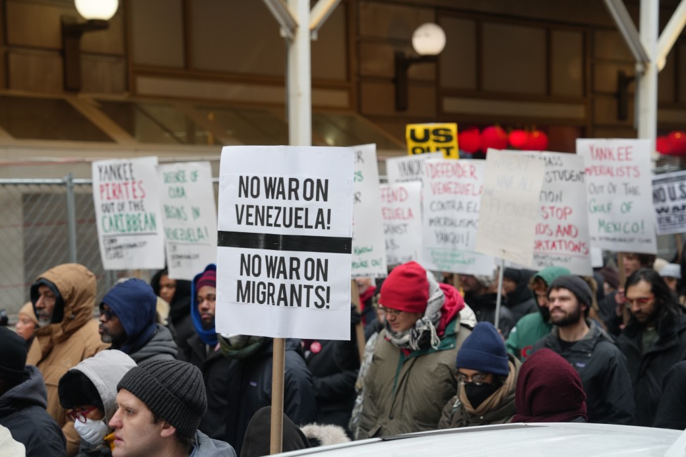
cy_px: 228
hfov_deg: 28.8
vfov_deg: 19.5
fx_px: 1334
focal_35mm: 70
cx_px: 343
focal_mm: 70
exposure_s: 1/160
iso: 640
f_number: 4
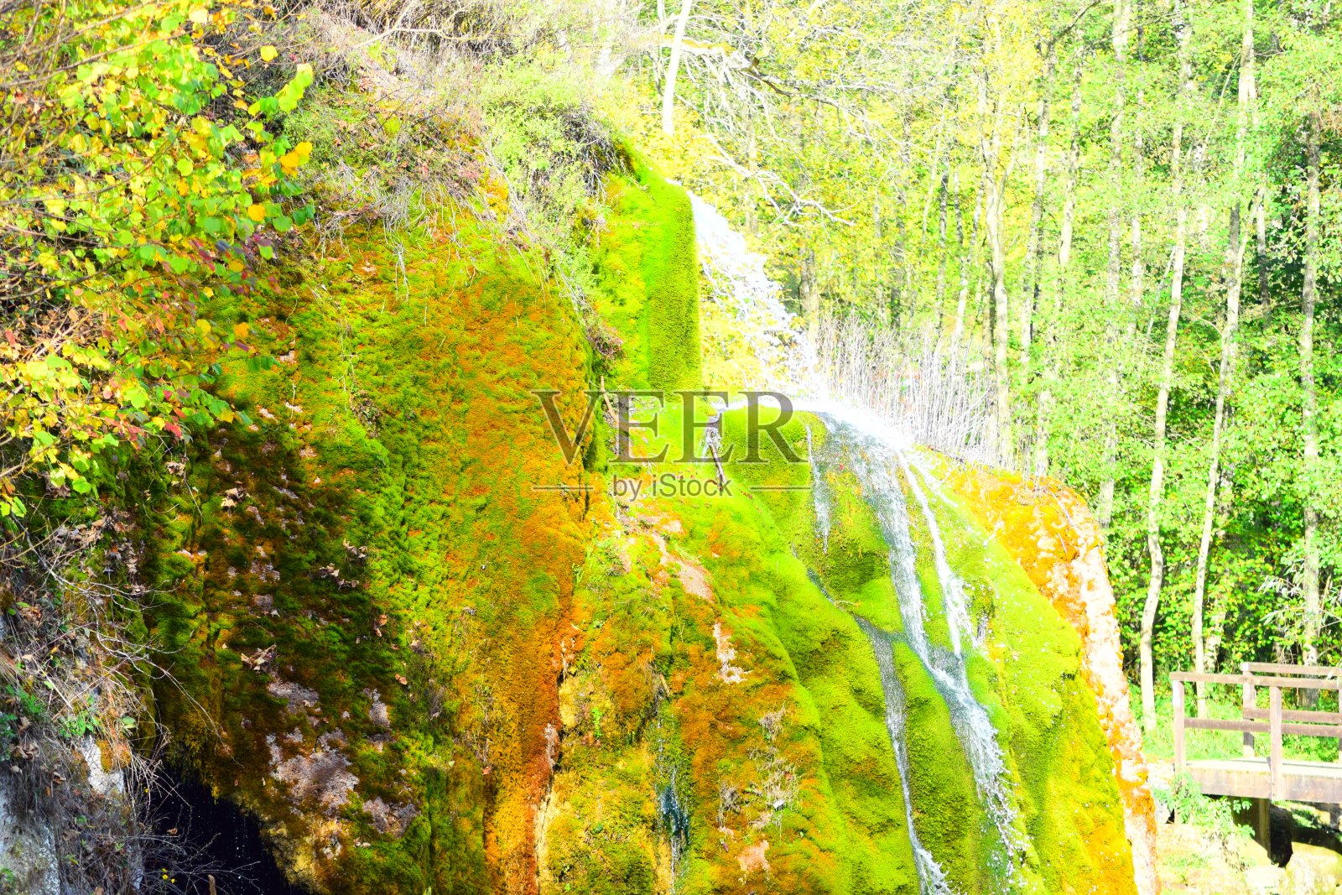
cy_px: 448
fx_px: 5871
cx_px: 671
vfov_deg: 8.7
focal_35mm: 158
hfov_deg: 13.0
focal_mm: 105
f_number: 5.6
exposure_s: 1/500
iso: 400
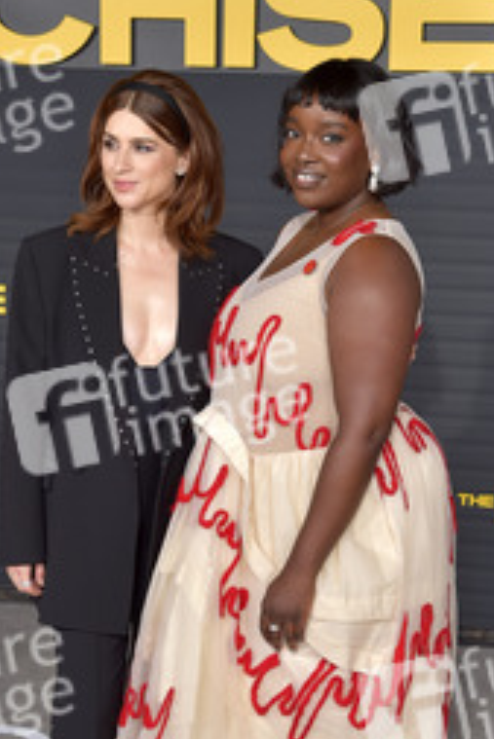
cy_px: 552
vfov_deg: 25.4
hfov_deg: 17.3
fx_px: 1624
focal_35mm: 79
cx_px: 244
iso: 400
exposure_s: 1/250
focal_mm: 50
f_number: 6.3
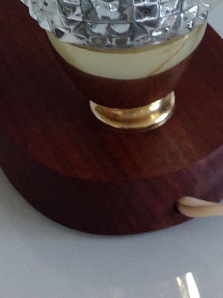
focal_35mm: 123
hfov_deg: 12.0
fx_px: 1060
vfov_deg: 14.3
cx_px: 150
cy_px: -221
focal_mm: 4.28
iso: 50
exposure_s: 1/15
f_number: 2.4
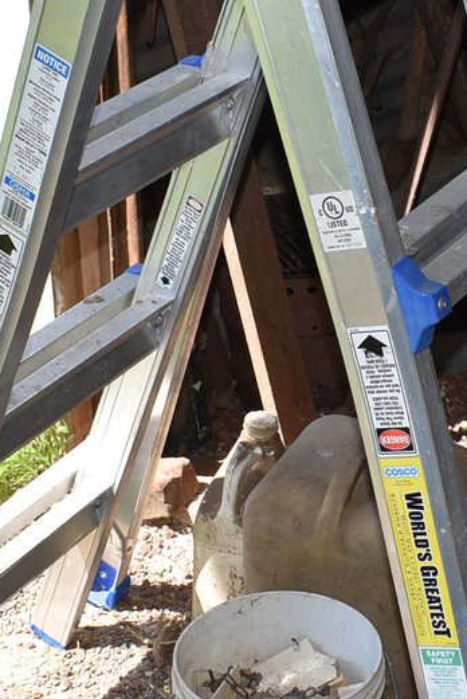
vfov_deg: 23.1
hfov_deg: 15.5
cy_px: 352
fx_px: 1710
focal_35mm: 88
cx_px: 368
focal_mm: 18
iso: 100
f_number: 5
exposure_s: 1/200
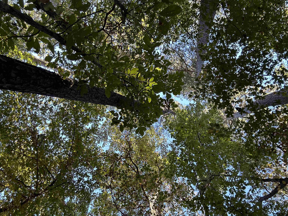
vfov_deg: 58.9
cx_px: 144
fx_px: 191
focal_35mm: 23
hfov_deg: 73.9
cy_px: 108
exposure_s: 1/121
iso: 64
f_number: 1.9
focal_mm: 2.69
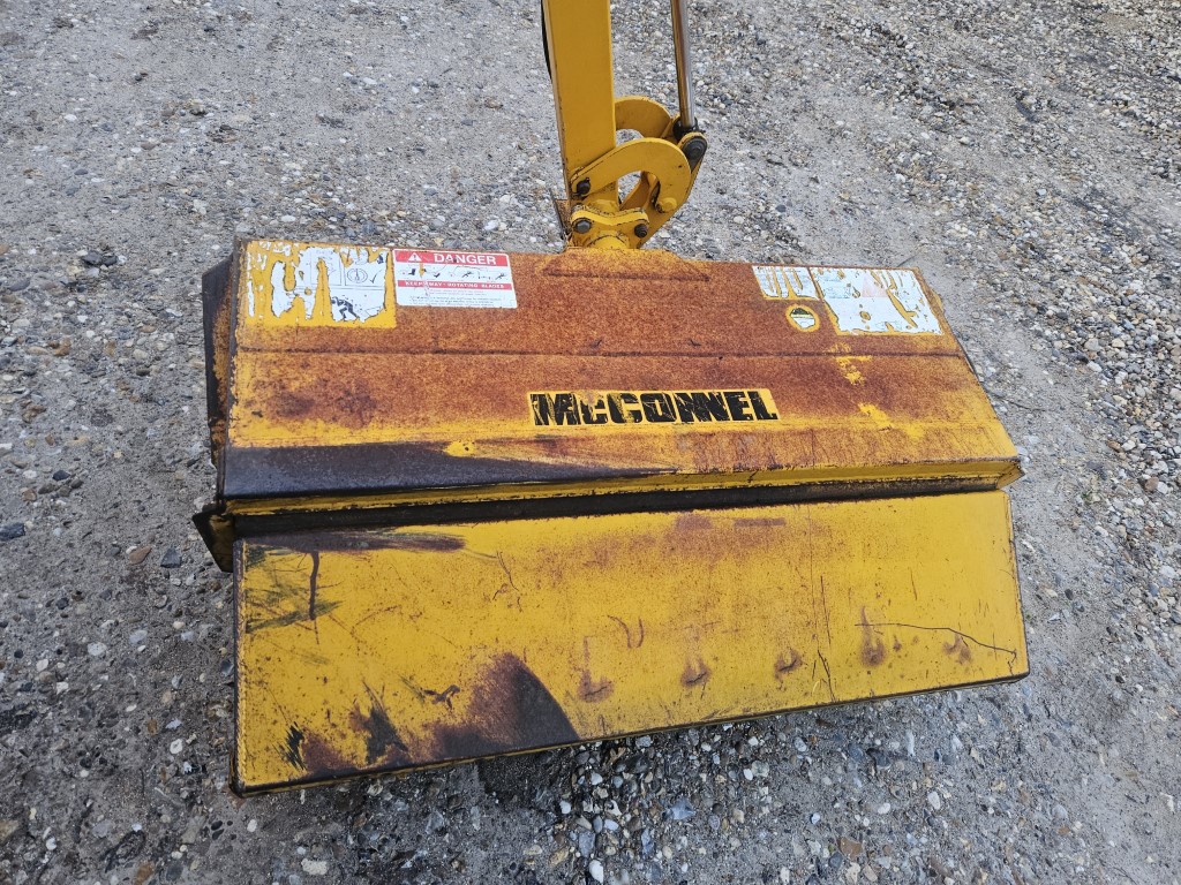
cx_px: 590
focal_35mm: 23
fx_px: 785
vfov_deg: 58.9
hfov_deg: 73.9
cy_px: 442
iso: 200
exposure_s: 1/359
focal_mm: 5.4
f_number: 1.8
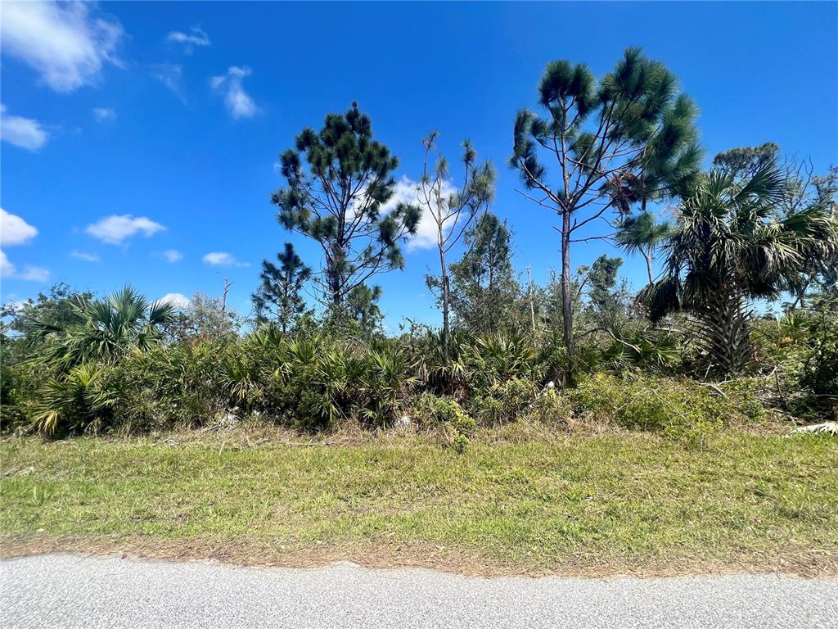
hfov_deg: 106.2
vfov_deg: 89.9
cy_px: 314
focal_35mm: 13
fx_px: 315
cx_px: 419
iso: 32
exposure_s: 1/1096
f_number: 1.8
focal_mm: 1.57
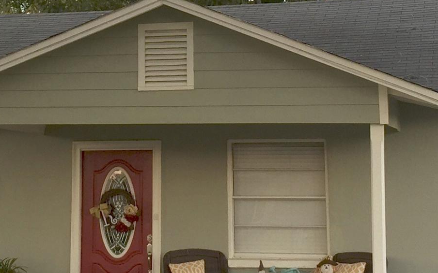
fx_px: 1218
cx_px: 111
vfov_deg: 12.6
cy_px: -15
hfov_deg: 20.2
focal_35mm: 102
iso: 32
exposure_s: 1/40
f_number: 2.2
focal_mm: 4.15
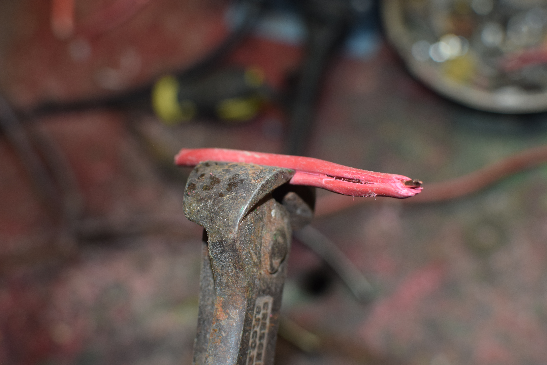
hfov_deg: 37.9
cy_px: 182
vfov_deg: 25.8
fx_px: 798
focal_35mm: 52
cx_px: 274
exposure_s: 1/80
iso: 720
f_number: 4.5
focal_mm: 35
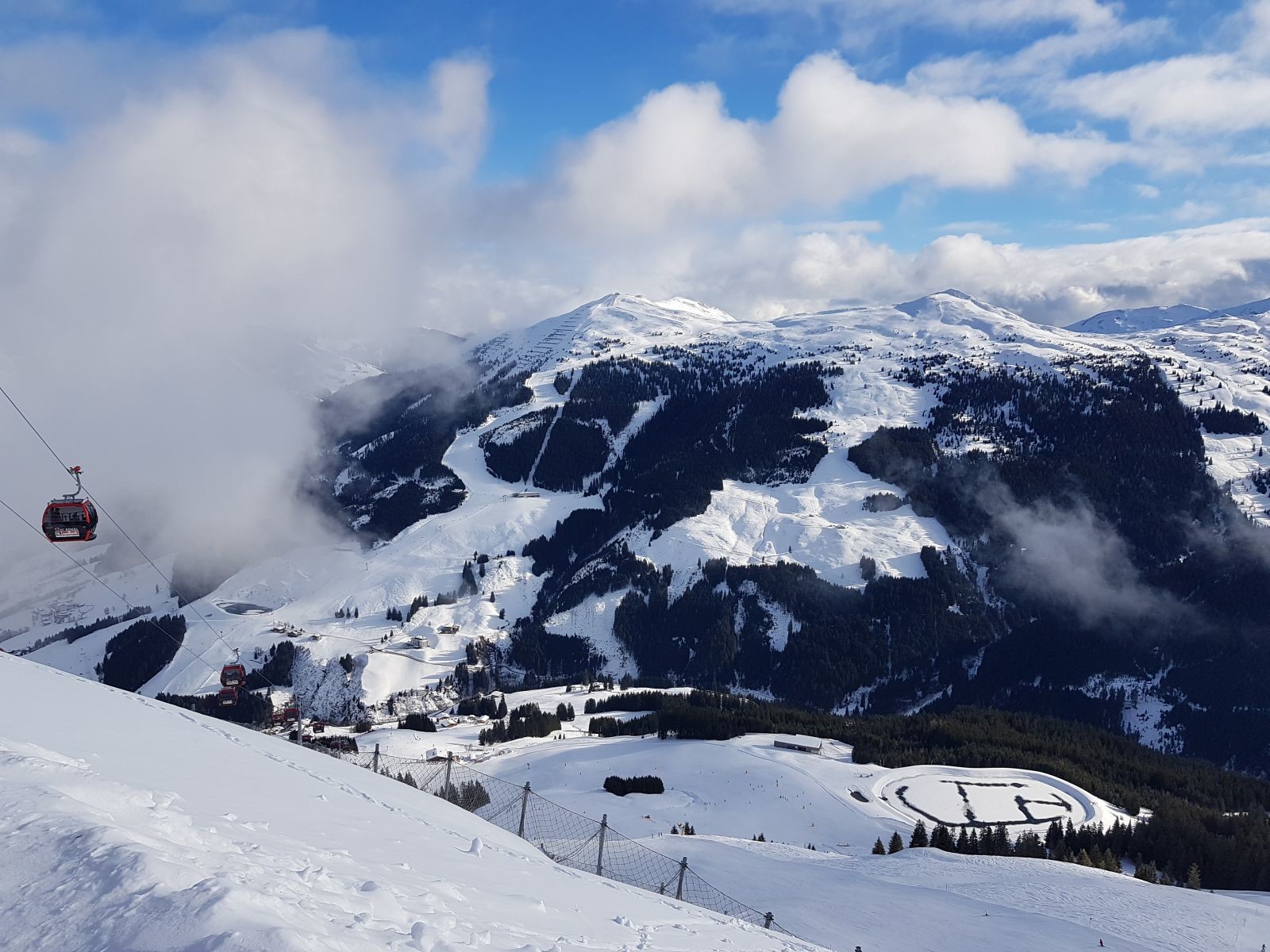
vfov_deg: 53.1
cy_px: 476
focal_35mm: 26
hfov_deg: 67.3
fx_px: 954
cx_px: 635
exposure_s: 1/3160
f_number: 1.7
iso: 50
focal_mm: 4.2
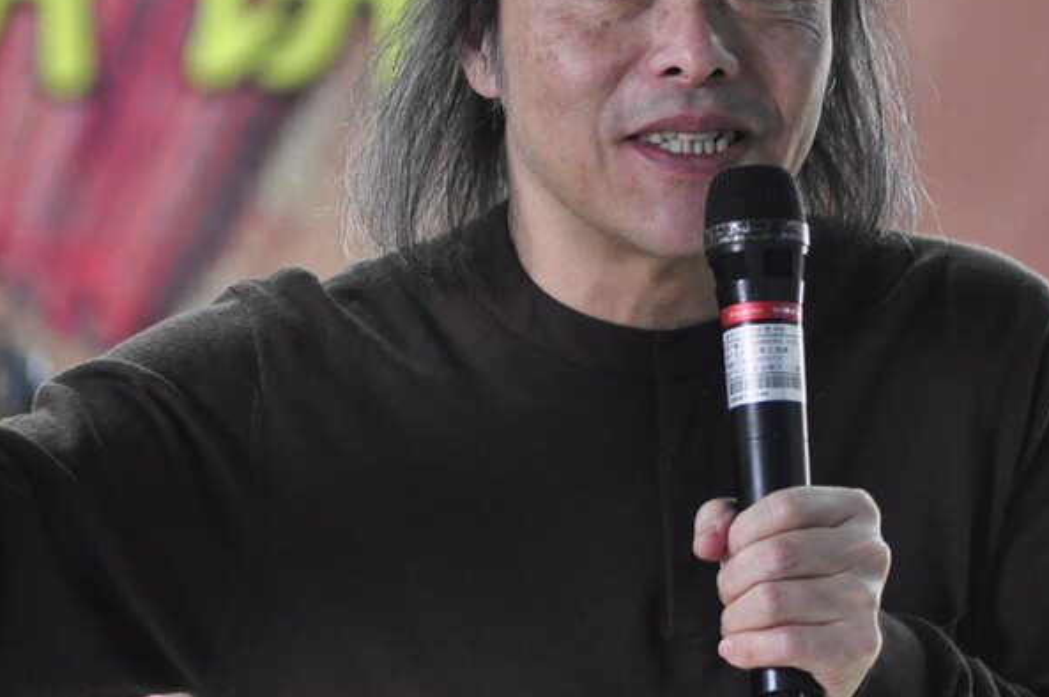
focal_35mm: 364
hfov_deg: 5.7
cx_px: 264
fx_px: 10595
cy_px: 227
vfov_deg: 3.8
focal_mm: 120
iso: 1000
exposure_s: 1/80
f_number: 2.8
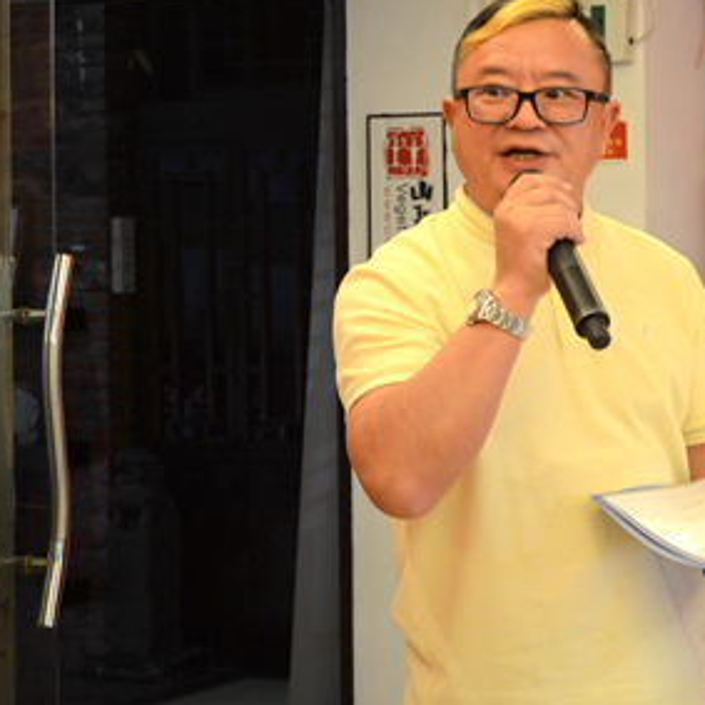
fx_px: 2489
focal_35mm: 108
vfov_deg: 16.1
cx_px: 732
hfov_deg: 15.8
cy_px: 265
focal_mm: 40
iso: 1600
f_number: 4.5
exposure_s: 1/40
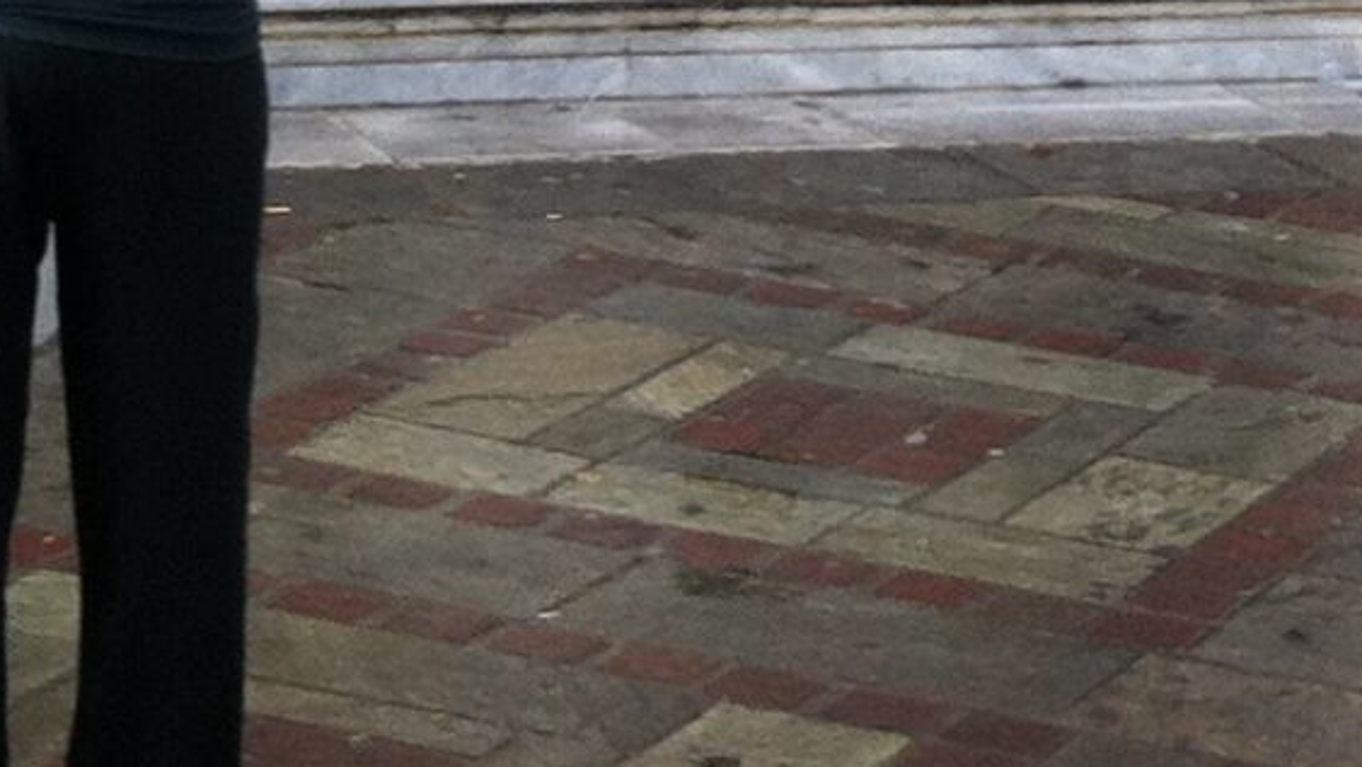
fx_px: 6249
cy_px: -1135
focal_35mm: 173
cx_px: 160
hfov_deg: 12.4
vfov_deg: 6.6
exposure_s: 1/269
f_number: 2.8
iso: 80
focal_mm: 3.85
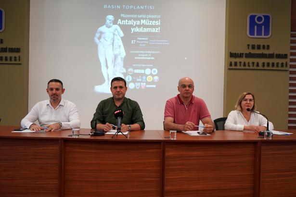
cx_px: 148
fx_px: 288
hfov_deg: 54.4
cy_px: 98
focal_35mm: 35
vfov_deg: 37.9
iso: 2000
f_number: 4
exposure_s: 1/160
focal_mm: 35
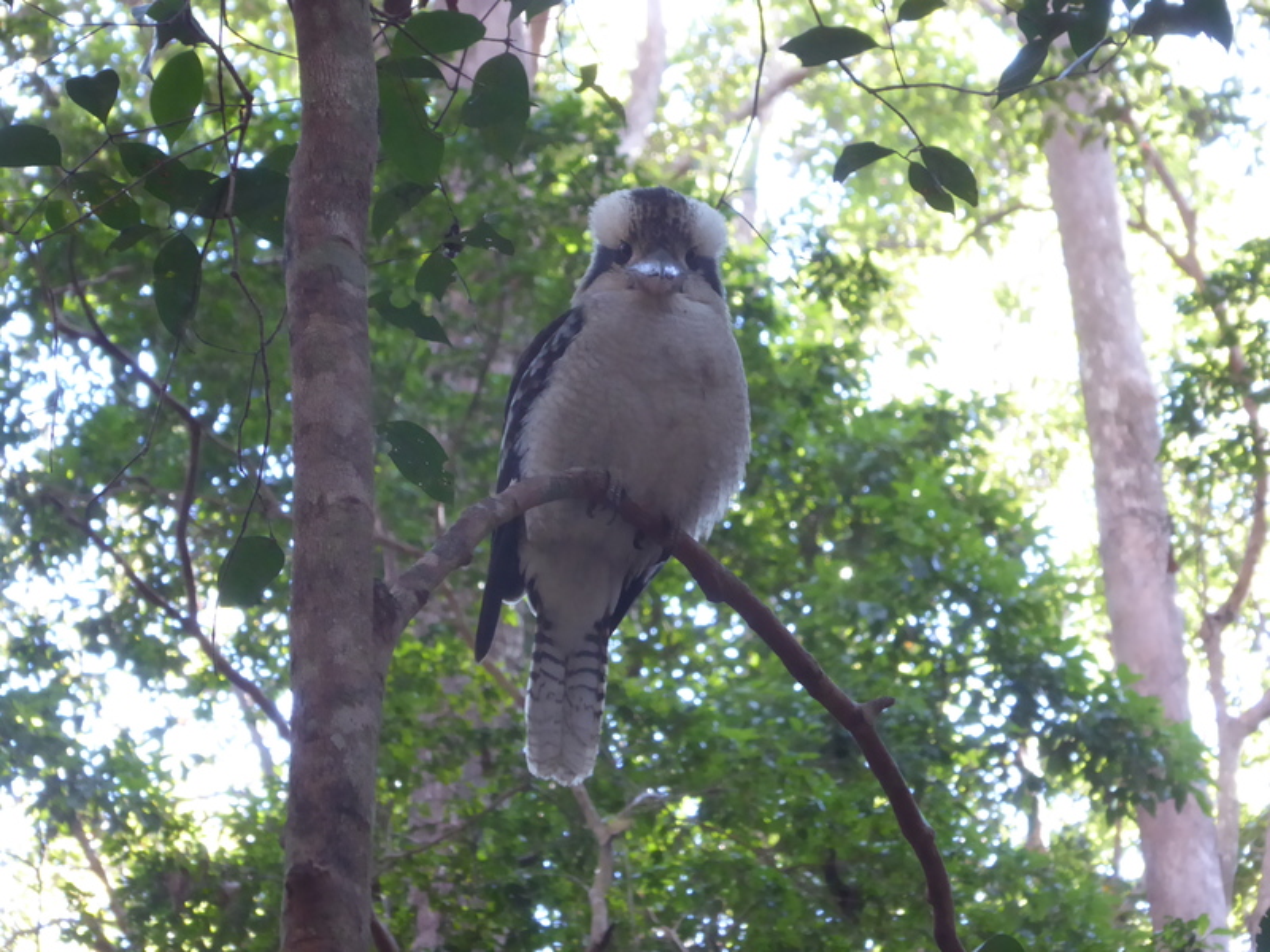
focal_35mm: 206
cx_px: 635
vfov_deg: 7.2
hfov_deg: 9.6
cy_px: 476
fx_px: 7558
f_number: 5.6
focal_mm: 33.2
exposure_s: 1/15
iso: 400
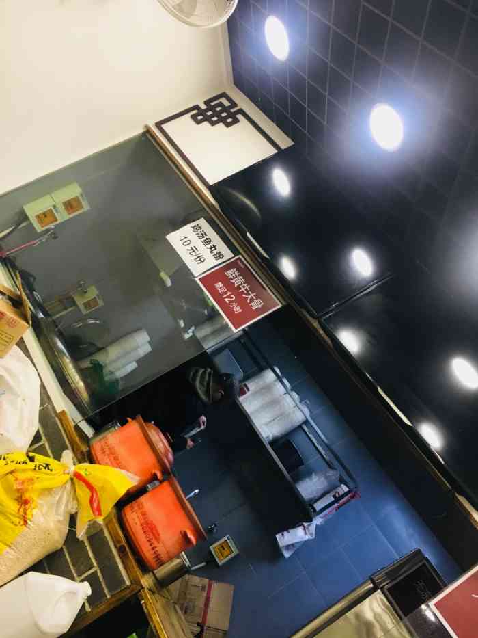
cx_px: 239
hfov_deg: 48.2
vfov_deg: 61.7
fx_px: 534
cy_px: 319
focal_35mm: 29
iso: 64
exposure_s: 1/33
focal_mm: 4.15
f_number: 2.2
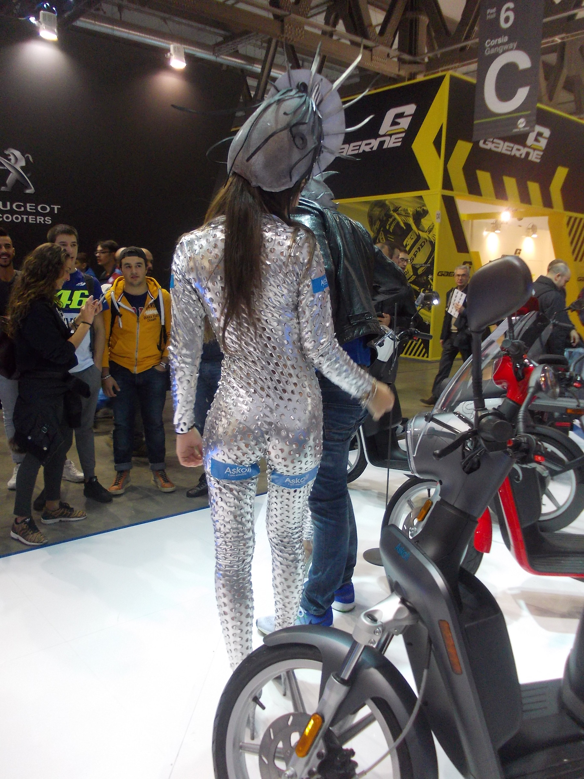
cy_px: 390
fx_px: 630
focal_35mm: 28
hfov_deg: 49.7
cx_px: 292
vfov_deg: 63.4
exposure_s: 1/60
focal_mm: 4
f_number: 2.7
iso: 200
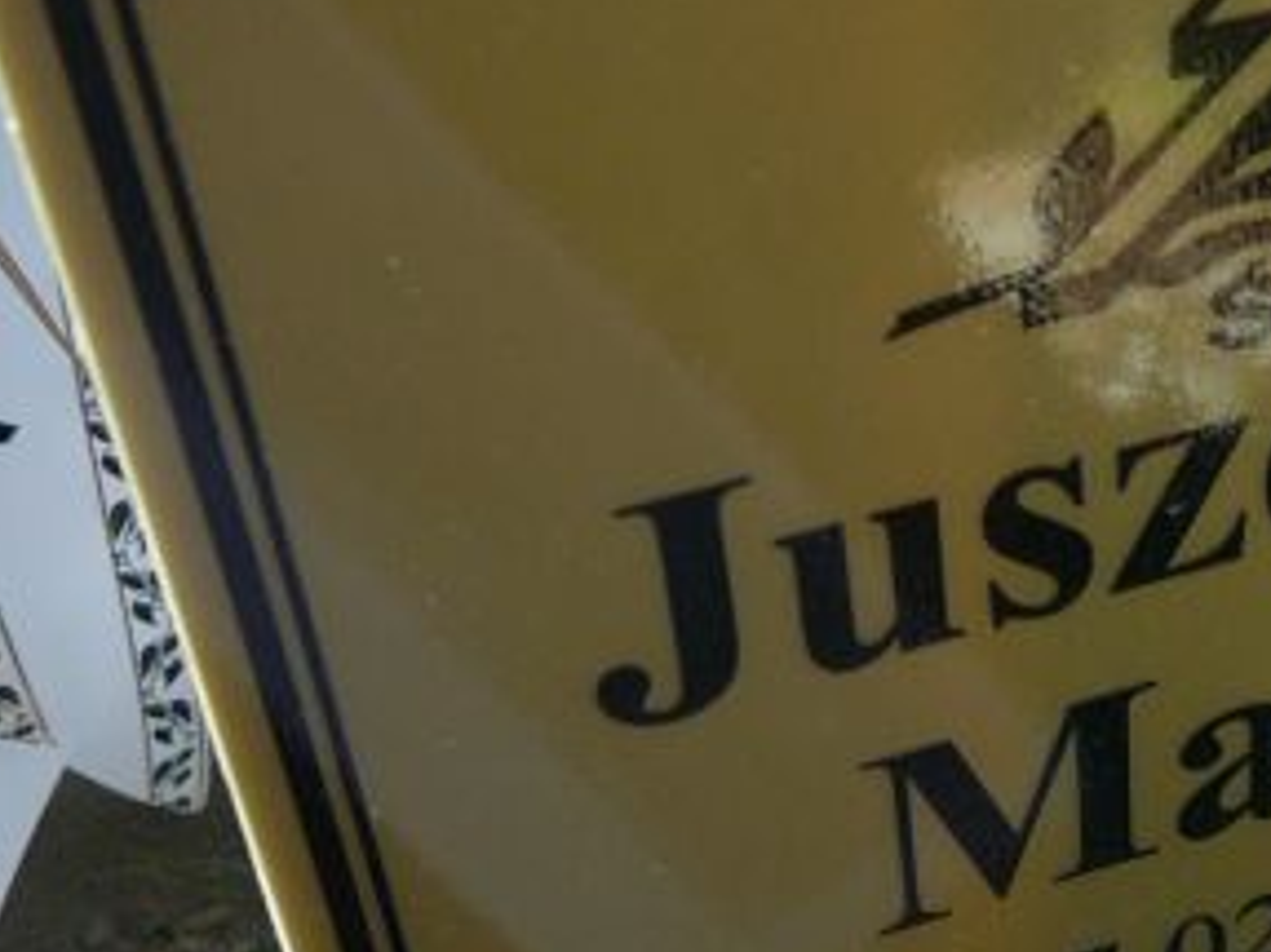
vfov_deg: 18.5
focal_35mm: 78
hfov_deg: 23.7
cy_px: 894
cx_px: 1342
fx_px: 2863
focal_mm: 5.2
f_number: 2.8
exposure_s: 1/400
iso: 80
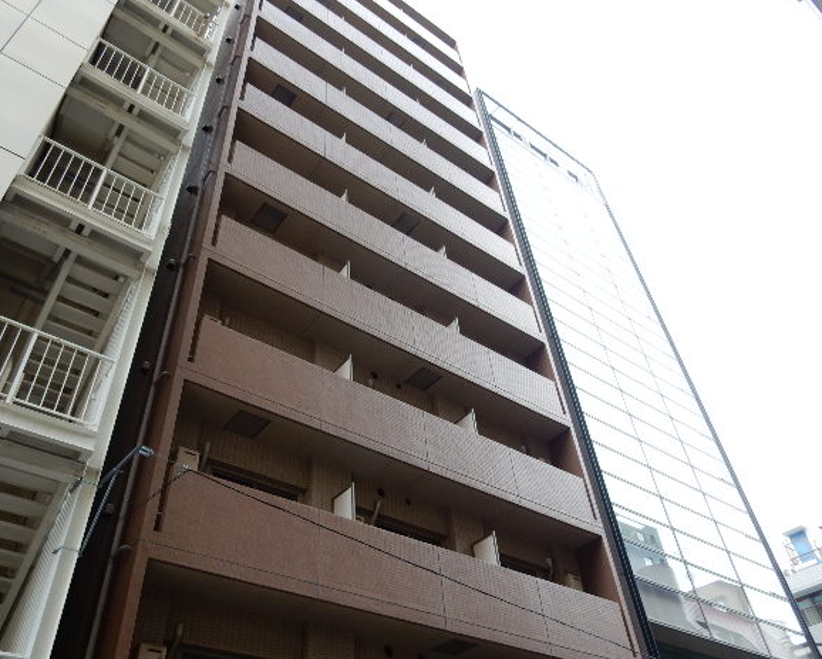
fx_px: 657
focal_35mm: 27
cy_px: 332
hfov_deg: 63.9
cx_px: 373
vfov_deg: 53.2
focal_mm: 4.5
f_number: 3.7
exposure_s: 1/50
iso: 125
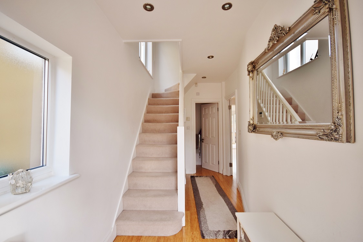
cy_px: 121
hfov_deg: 100.4
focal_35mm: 15
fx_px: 151
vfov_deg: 77.4
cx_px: 182
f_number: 4.5
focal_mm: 10
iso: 400
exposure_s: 1/80
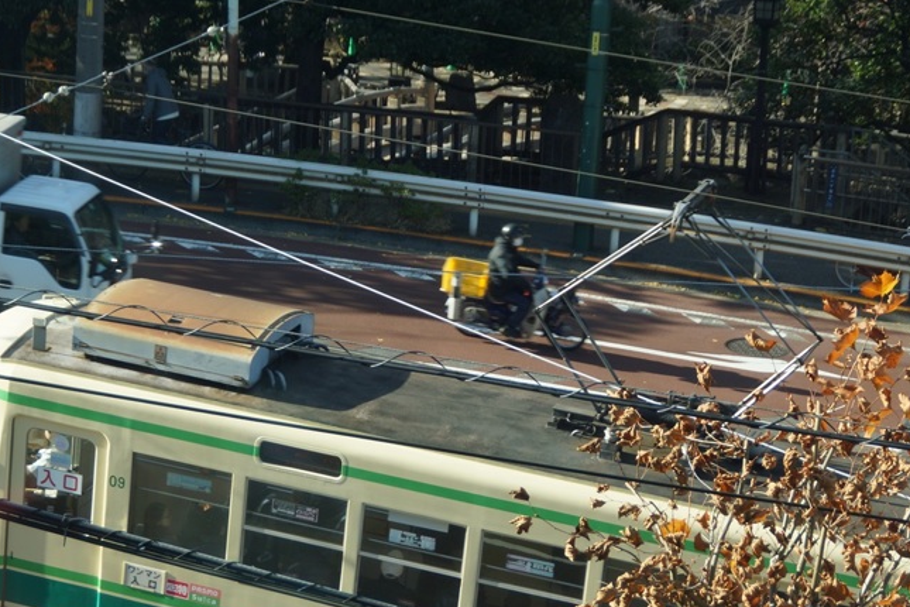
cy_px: 425
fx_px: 3008
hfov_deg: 17.2
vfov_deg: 11.5
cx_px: 420
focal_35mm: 119
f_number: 5.6
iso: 100
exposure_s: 1/200
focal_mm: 50
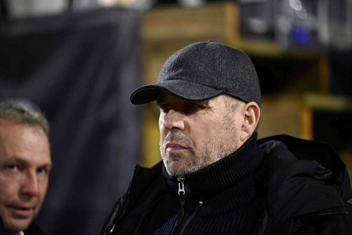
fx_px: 1956
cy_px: 118
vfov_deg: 6.9
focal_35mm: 200
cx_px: 176
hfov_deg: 10.3
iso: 2500
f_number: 2.8
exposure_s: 1/1000
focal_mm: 200
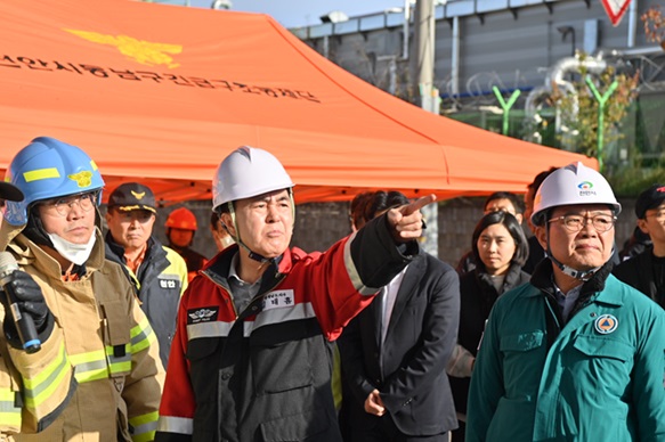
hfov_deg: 28.9
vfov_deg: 19.4
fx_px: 1292
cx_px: 332
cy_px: 221
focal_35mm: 70
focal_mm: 70
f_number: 5.6
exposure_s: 1/250
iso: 100
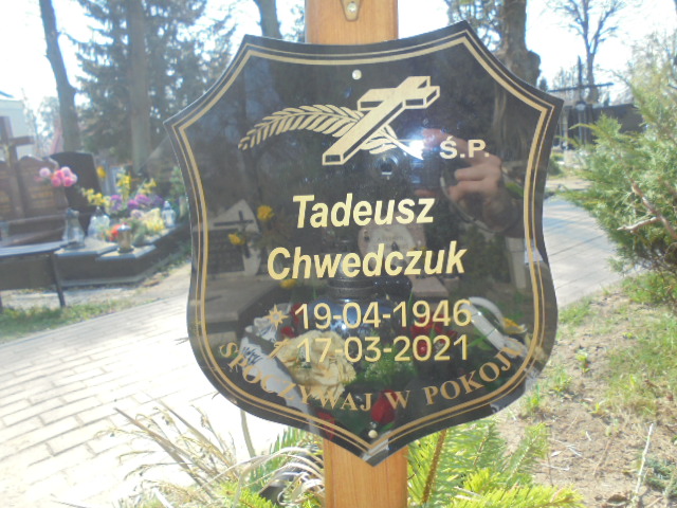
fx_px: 567
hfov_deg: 61.7
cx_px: 338
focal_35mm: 29
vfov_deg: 48.2
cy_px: 254
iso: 100
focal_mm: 5.3
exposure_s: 1/200
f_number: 3.7
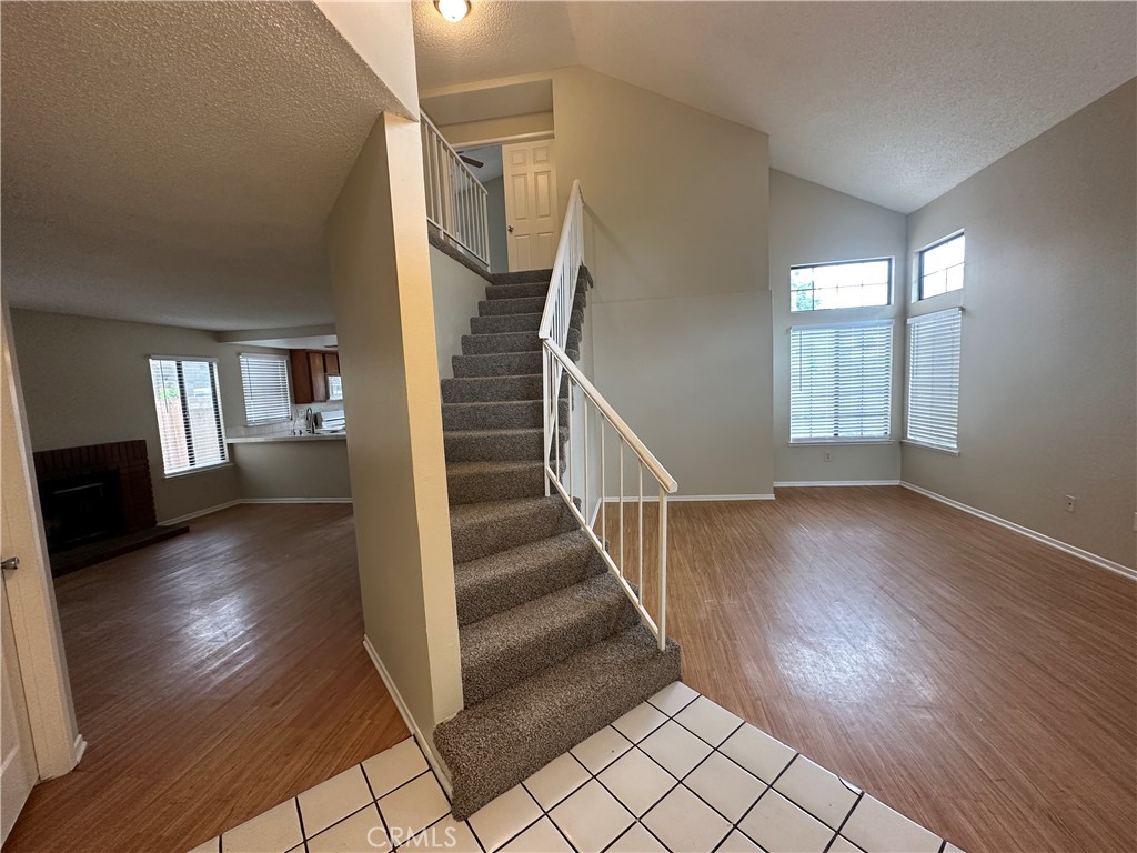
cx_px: 568
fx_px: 460
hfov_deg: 102.1
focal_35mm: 14
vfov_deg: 85.7
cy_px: 426
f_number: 2.2
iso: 250
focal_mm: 2.22
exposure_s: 1/120
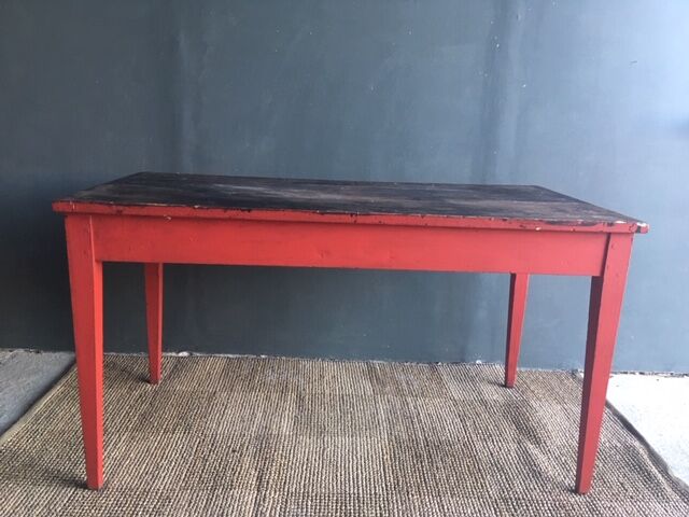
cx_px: 344
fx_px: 577
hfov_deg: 61.7
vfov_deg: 48.2
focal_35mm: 29
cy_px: 258
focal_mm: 4.15
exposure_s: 1/33
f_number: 2.2
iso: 125
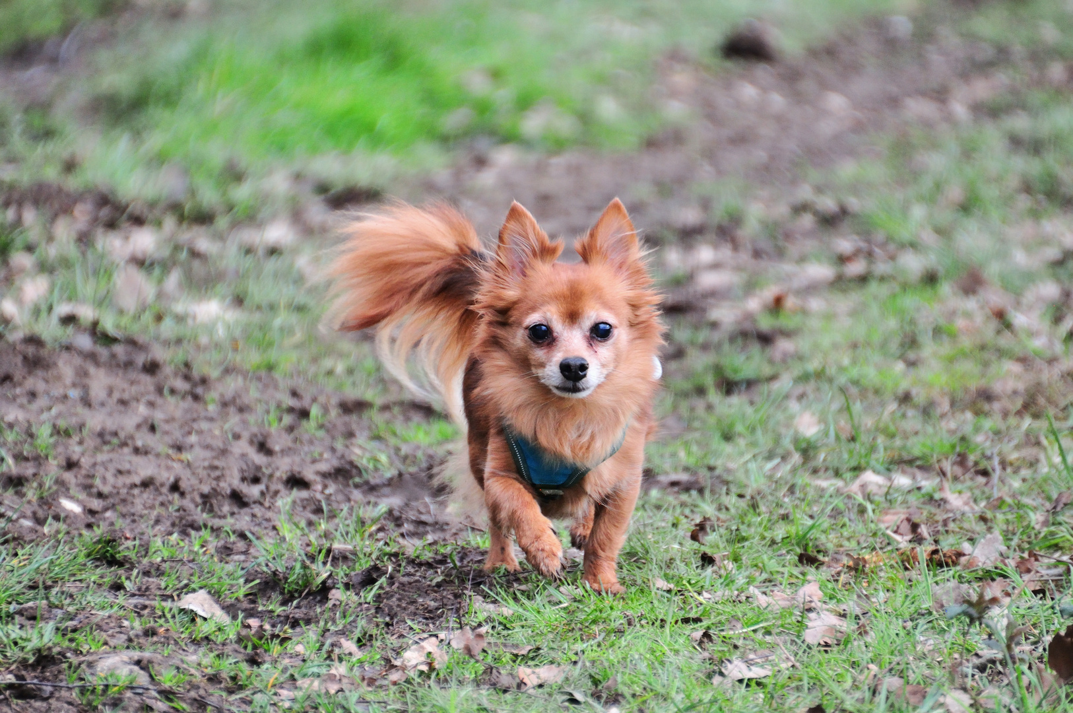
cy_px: 356
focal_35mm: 405
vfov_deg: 3.4
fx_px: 12057
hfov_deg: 5.1
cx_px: 536
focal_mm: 270
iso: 900
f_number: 6.3
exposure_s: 1/500
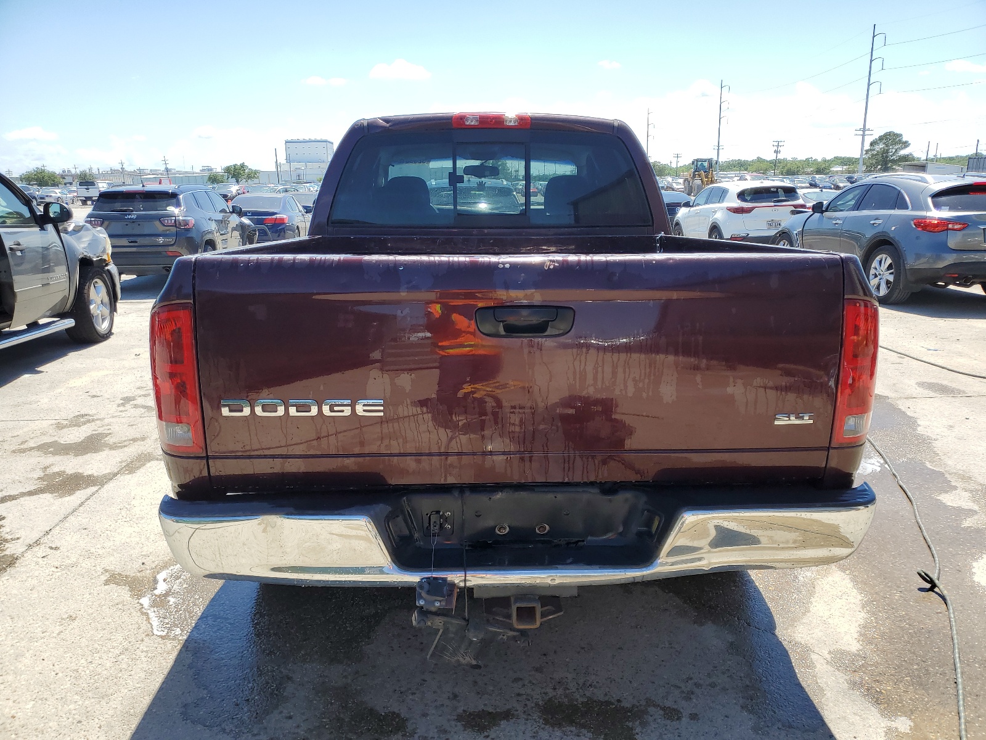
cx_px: 493
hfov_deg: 67.3
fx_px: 741
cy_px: 370
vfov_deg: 53.1
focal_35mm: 26
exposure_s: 1/1667
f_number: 1.5
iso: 50
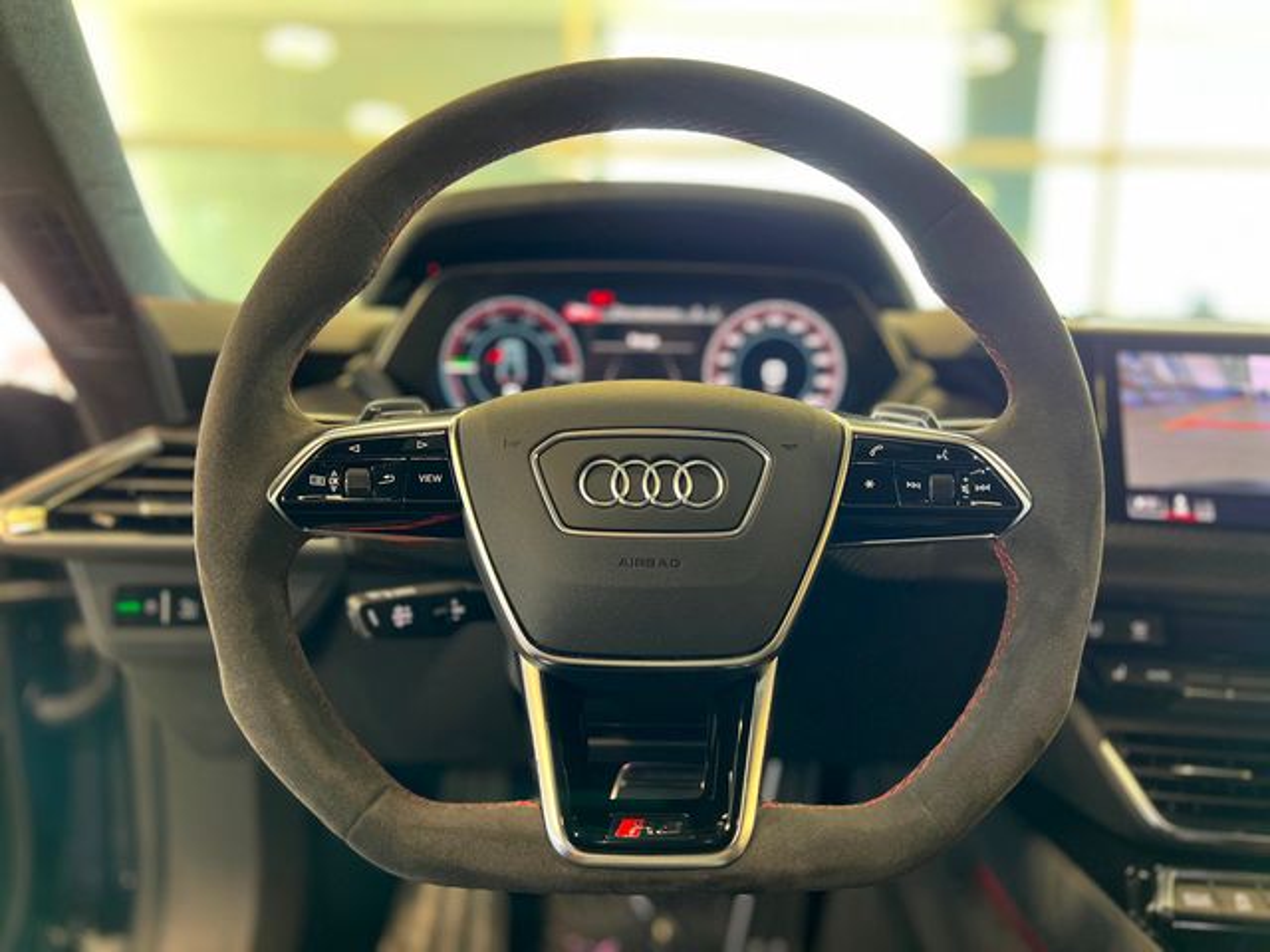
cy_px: 476
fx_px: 954
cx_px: 635
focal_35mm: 26
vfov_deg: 53.1
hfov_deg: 67.3
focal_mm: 5.7
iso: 250
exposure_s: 1/60
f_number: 1.5
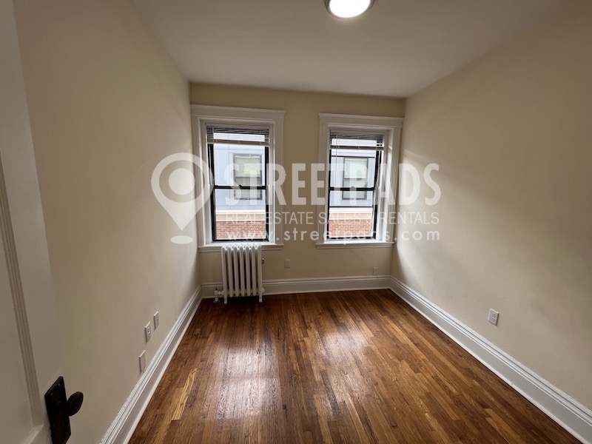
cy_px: 222
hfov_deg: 106.2
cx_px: 296
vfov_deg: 89.9
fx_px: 222
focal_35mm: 13
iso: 32
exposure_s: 1/99
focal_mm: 1.57
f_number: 1.8
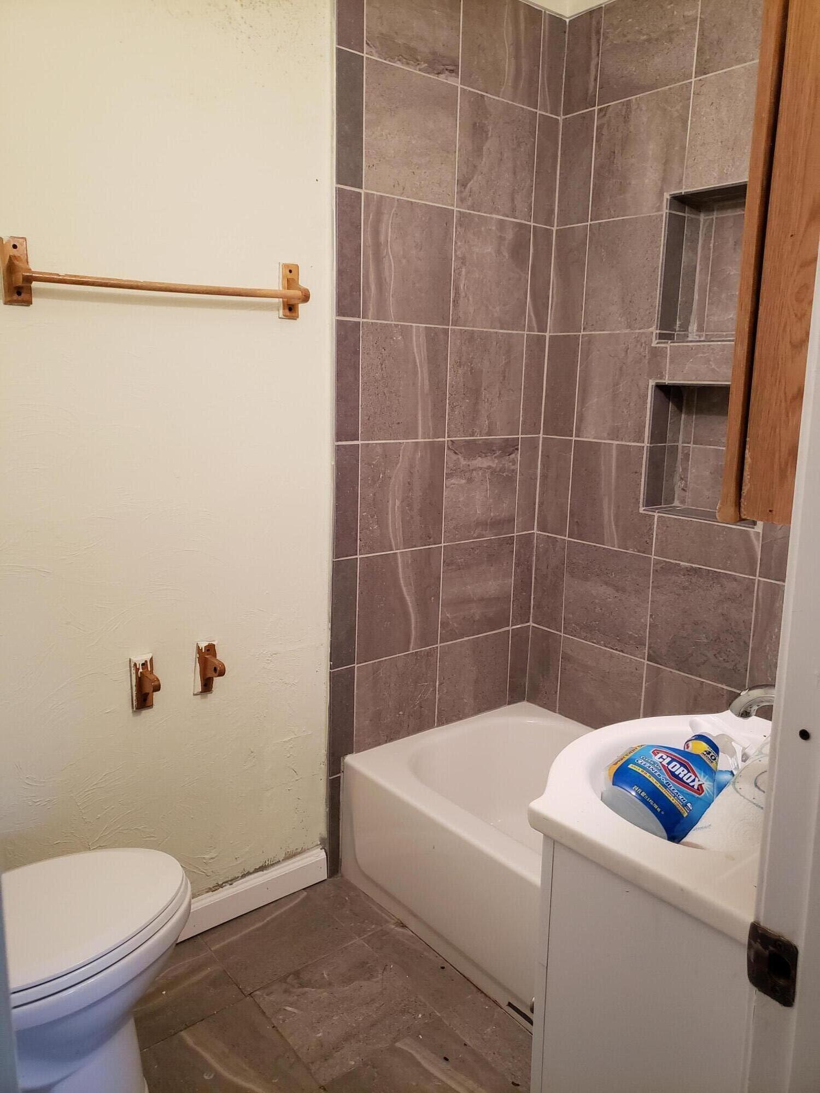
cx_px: 410
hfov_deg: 53.1
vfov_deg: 67.3
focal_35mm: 26
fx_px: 821
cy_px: 546
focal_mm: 4.3
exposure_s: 1/60
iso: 250
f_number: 1.5
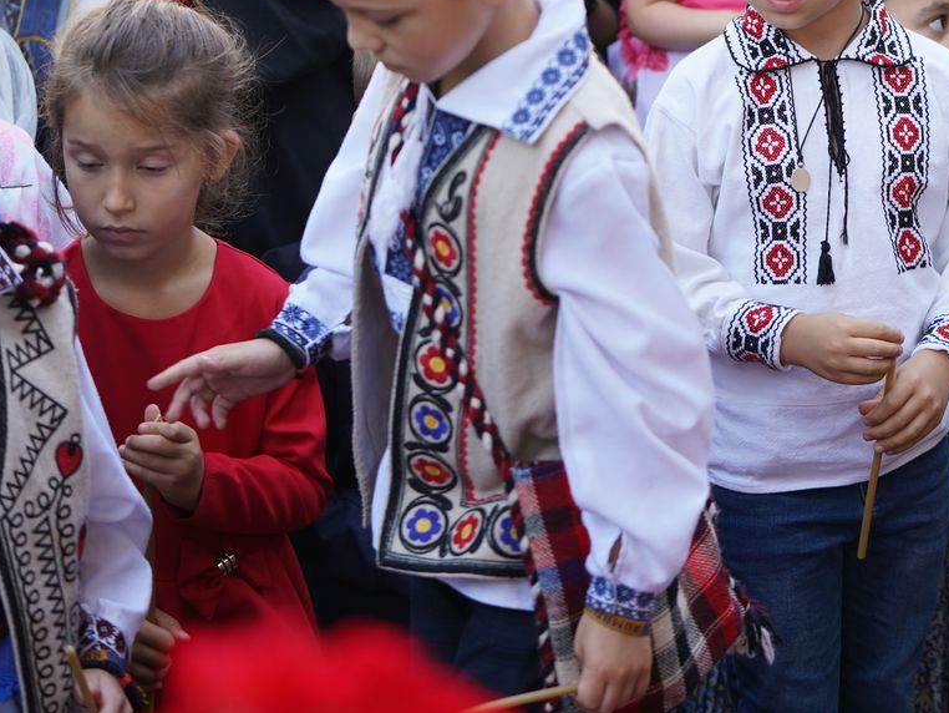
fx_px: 3922
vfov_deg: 10.3
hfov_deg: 13.7
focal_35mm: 143
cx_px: 829
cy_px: 44
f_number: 2.8
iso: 160
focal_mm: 70
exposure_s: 1/320
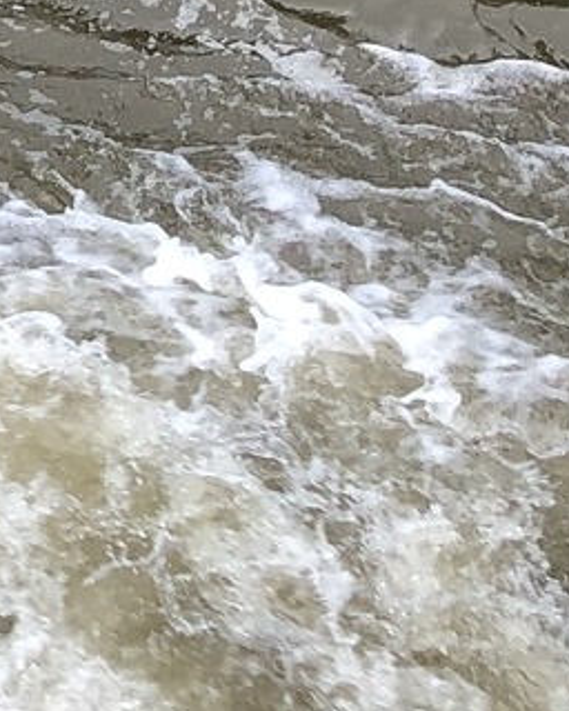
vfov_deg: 9.8
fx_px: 3600
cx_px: -989
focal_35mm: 171
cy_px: -1038
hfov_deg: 8.0
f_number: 1.8
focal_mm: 3.99
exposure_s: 1/232
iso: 20
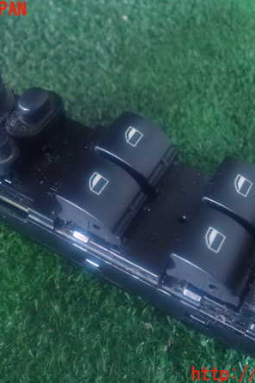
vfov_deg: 46.4
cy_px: 192
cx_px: 128
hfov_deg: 31.9
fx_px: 447
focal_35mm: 42
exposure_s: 1/30
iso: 1600
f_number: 2.3
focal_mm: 5.5
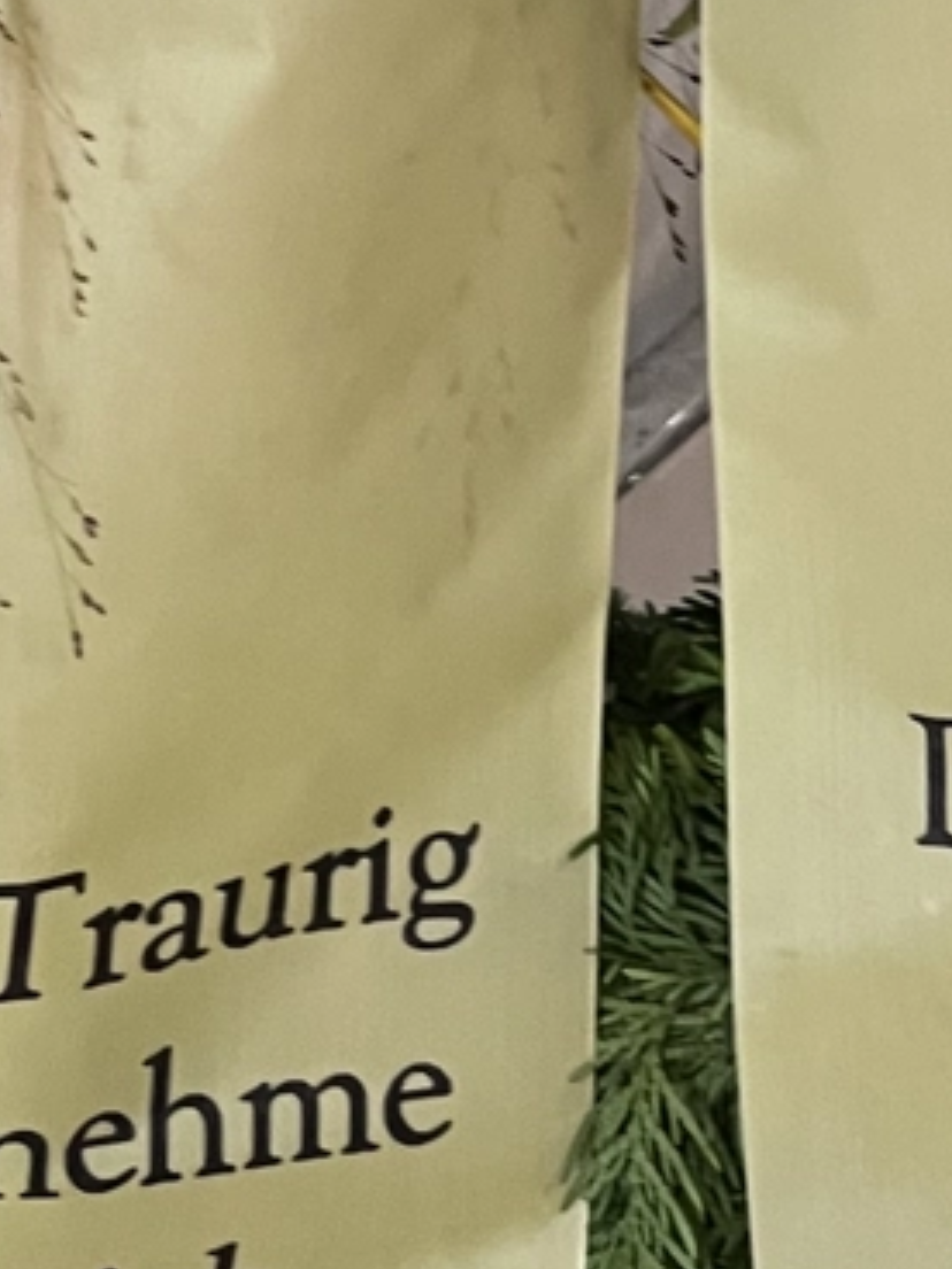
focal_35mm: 106
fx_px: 3887
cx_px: 540
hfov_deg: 14.0
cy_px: -572
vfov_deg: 17.0
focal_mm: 5.7
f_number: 1.5
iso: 400
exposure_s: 1/33
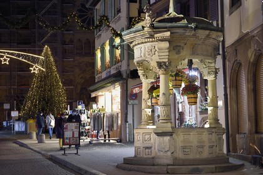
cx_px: 132
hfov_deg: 31.0
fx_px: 475
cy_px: 88
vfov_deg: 20.9
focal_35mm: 65
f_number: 5
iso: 800
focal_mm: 65
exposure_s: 1/10
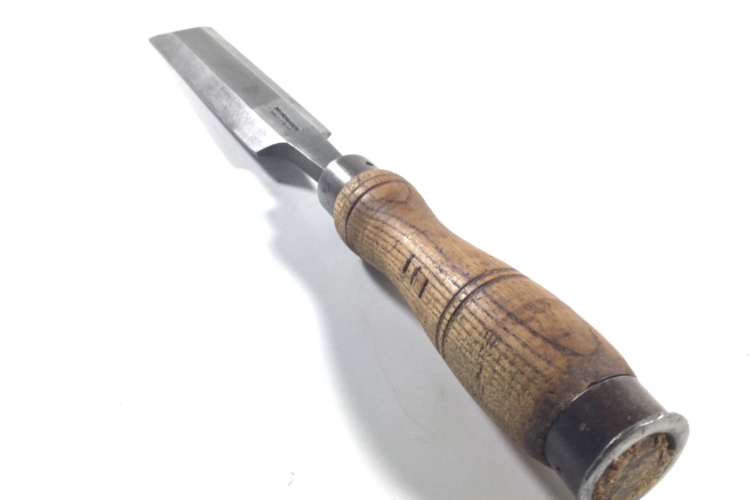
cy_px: 283
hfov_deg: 57.2
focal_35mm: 33
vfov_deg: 39.9
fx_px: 688
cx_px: 379
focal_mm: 3.3
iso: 25
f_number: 2.4
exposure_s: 1/50
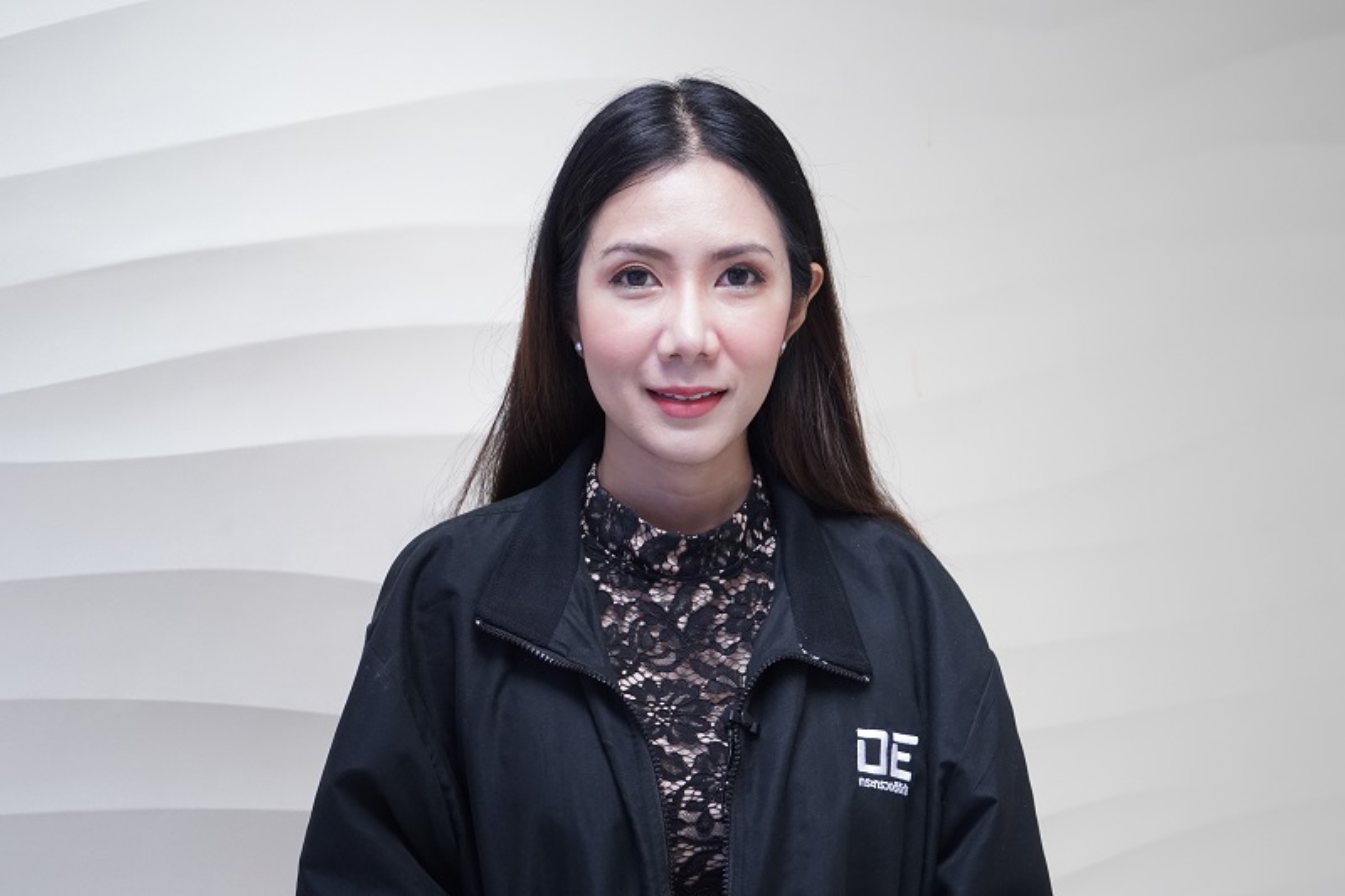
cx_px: 672
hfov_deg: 27.7
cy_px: 448
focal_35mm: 73
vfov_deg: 18.7
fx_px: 2727
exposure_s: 1/80
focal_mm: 73
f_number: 5.6
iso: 2500
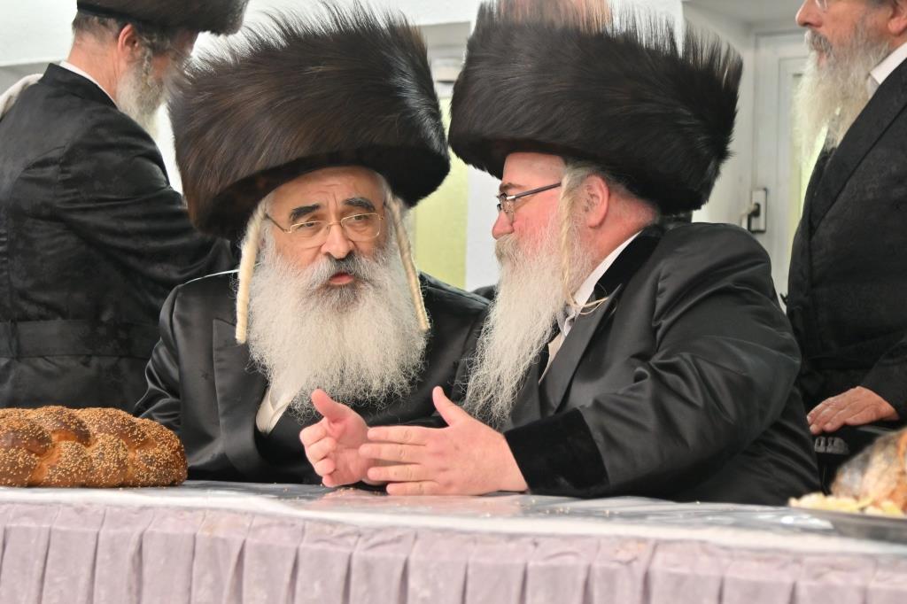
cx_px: 454
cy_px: 302
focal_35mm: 112
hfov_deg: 18.3
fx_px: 2821
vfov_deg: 12.2
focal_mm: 75
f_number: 4
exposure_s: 1/400
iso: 800
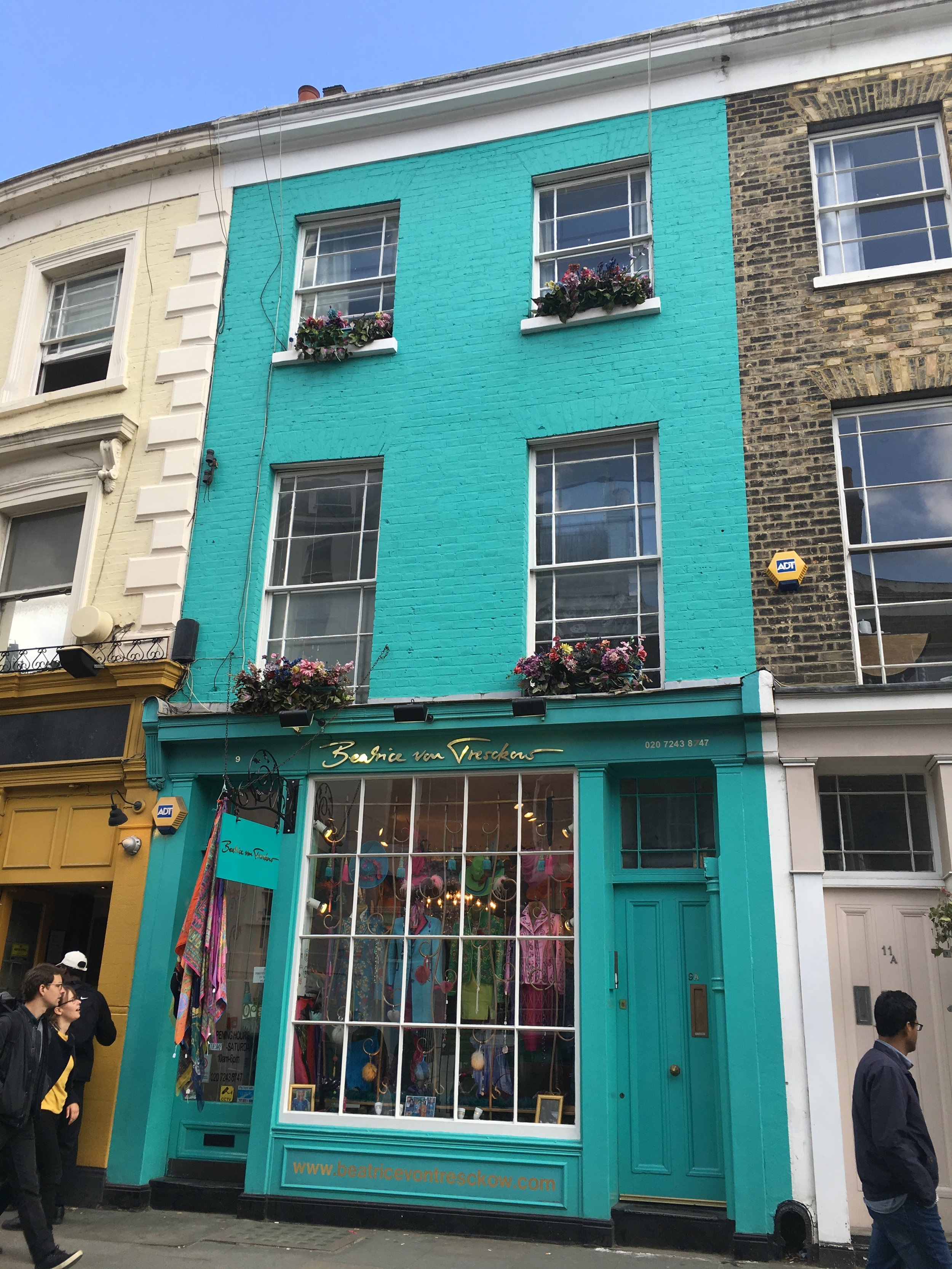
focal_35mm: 29
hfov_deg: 48.2
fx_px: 1063
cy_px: 634
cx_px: 476
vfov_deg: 61.7
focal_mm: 4.15
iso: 25
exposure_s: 1/379
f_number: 2.2
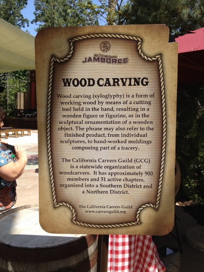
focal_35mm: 35
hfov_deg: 40.7
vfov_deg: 52.6
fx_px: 275
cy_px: 136
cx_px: 102
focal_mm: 4.28
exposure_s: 1/1104
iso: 64
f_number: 2.4
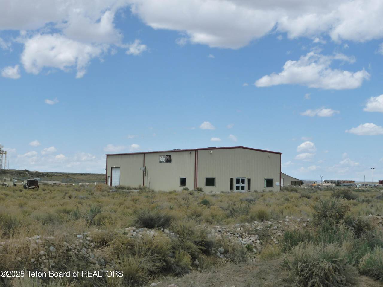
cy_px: 144
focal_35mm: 55
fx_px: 609
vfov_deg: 26.6
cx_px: 192
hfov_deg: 34.9
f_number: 10
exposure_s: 1/250
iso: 160
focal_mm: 9.3
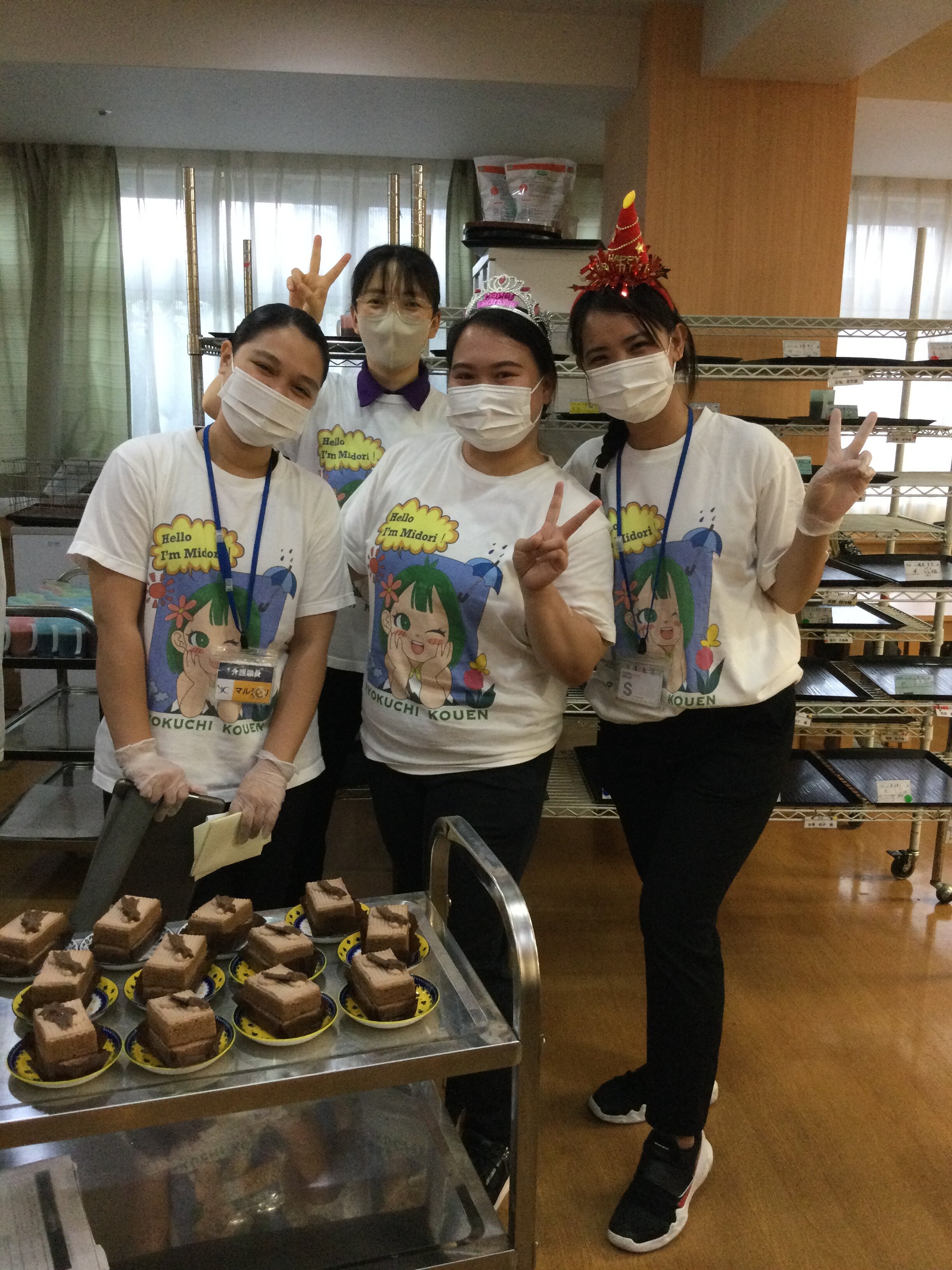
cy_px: 635
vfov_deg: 58.4
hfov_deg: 45.4
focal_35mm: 31
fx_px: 1137
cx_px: 476
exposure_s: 1/30
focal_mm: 3.3
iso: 160
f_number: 2.4
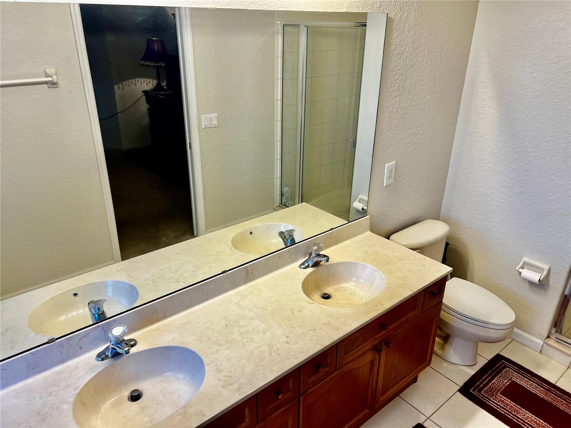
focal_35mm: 26
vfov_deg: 53.1
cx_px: 286
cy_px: 214
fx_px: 429
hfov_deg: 67.3
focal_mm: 5.7
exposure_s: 1/120
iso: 100
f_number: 1.5
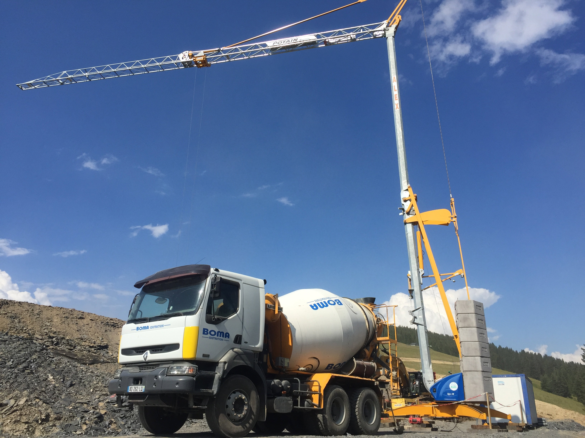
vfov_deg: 48.2
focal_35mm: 29
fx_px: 490
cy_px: 219
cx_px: 292
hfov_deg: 61.7
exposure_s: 1/2825
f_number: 2.2
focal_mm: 4.15
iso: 32
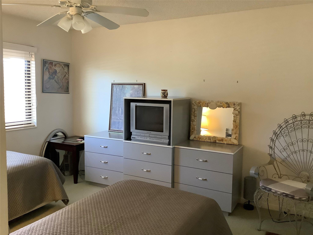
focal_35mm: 31
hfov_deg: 58.4
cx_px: 156
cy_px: 118
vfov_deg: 45.4
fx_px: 280
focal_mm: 3.3
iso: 320
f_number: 2.4
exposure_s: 1/50
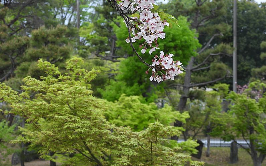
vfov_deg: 9.1
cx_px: 134
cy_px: 86
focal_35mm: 144
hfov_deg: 14.5
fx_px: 1044
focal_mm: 24.1
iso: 100
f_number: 4
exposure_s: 1/250
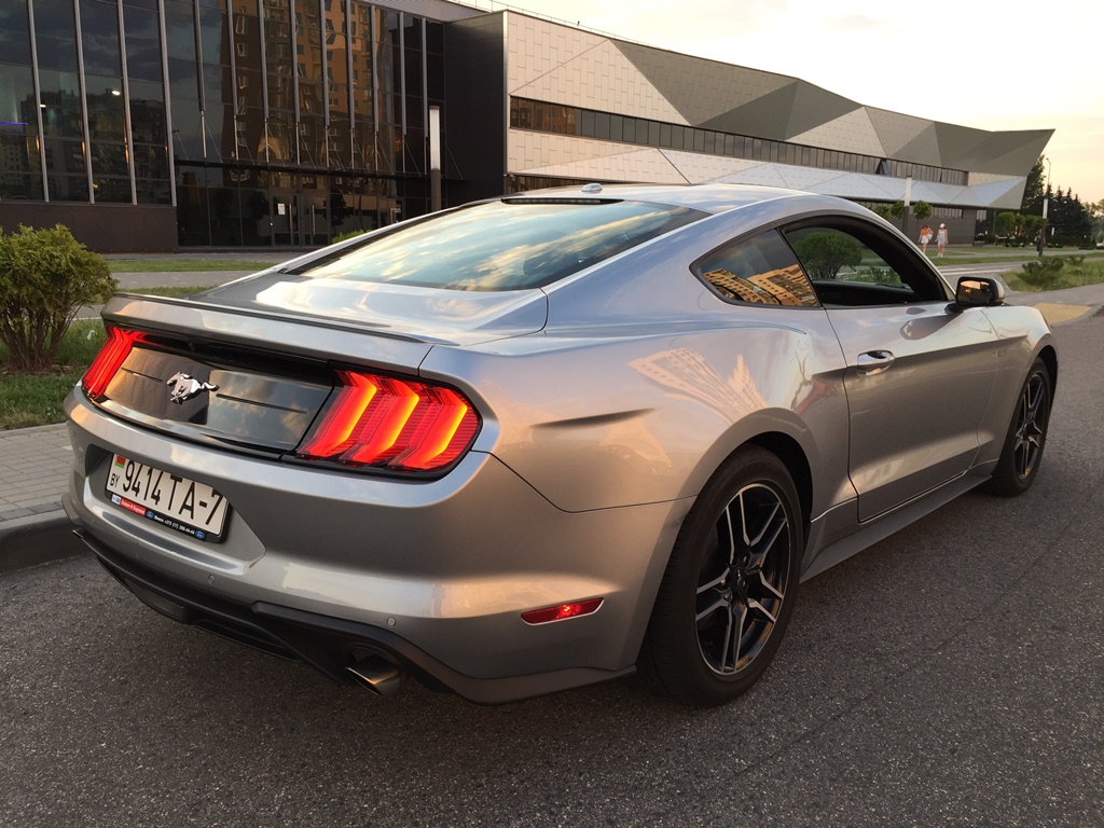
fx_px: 925
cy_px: 414
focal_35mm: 29
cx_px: 552
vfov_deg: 48.2
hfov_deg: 61.7
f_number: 2.2
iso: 32
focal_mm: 4.15
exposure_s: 1/100
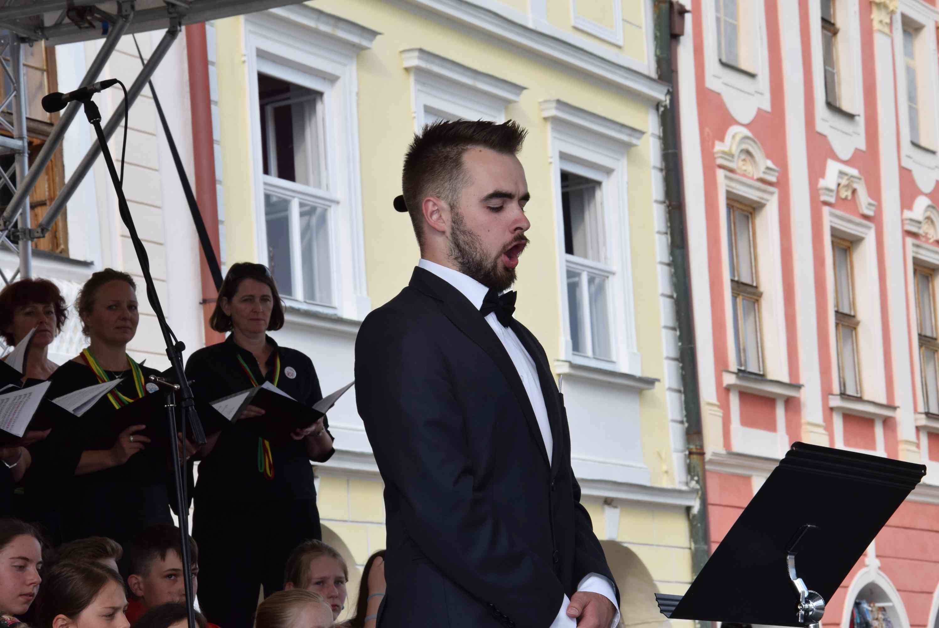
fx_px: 2937
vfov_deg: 12.2
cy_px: 314
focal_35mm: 112
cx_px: 470
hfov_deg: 18.2
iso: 400
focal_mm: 75
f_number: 13
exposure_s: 1/200
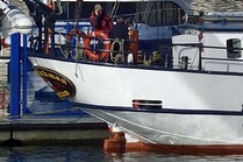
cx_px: 538
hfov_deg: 1.3
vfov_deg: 0.9
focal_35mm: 1533
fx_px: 10339
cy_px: -245
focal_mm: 200
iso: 200
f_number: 14
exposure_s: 1/320
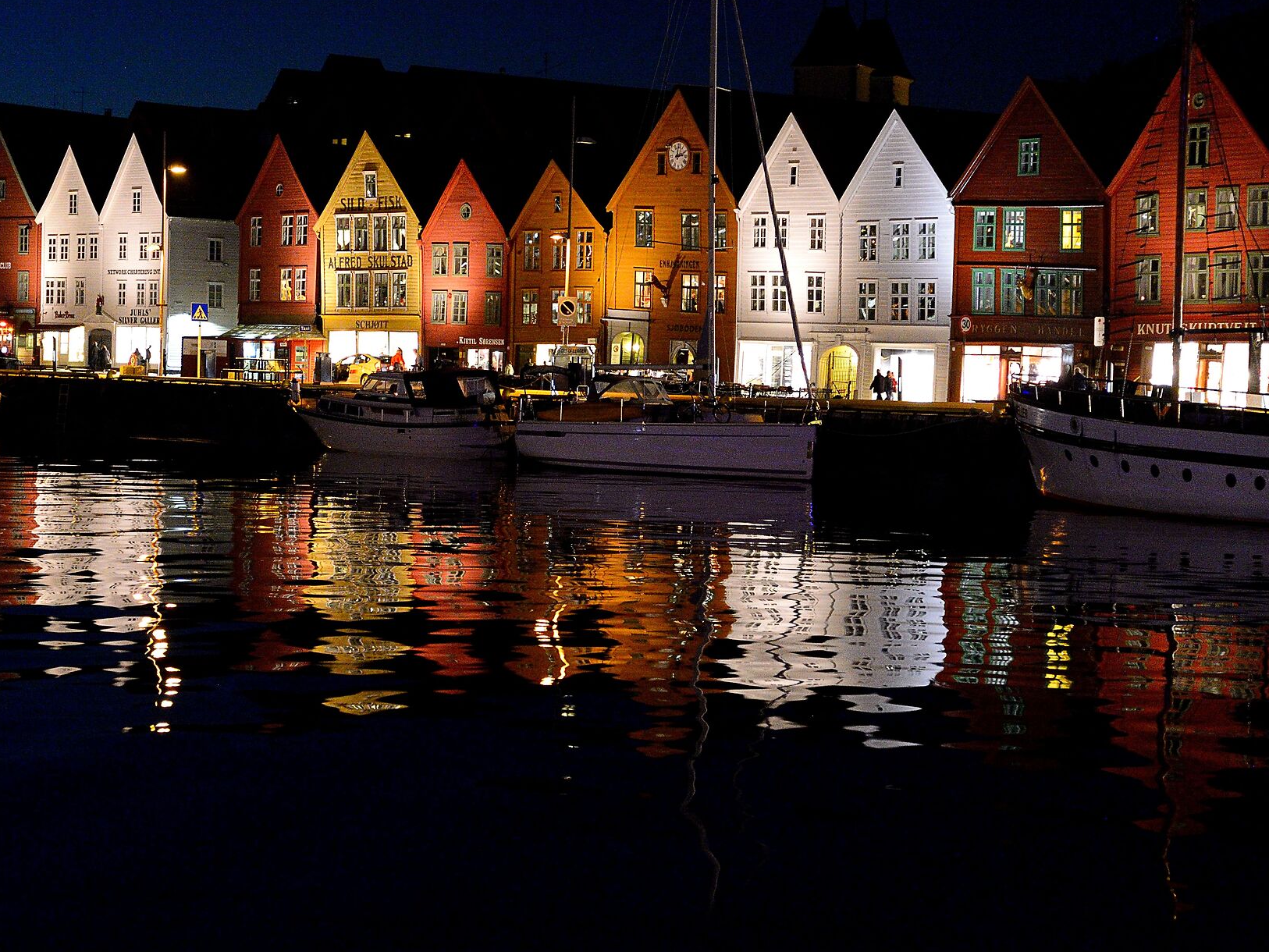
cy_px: 428
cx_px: 546
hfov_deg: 22.2
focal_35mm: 88
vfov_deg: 16.8
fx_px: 3226
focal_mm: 62
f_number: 4.5
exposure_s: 1/13
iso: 6400
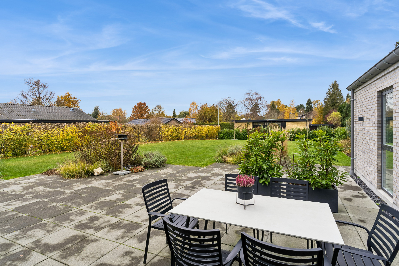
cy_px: 133
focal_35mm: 19
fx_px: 211
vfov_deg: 64.6
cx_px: 200
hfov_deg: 86.9
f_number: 8
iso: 100
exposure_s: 1/45
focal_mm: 19
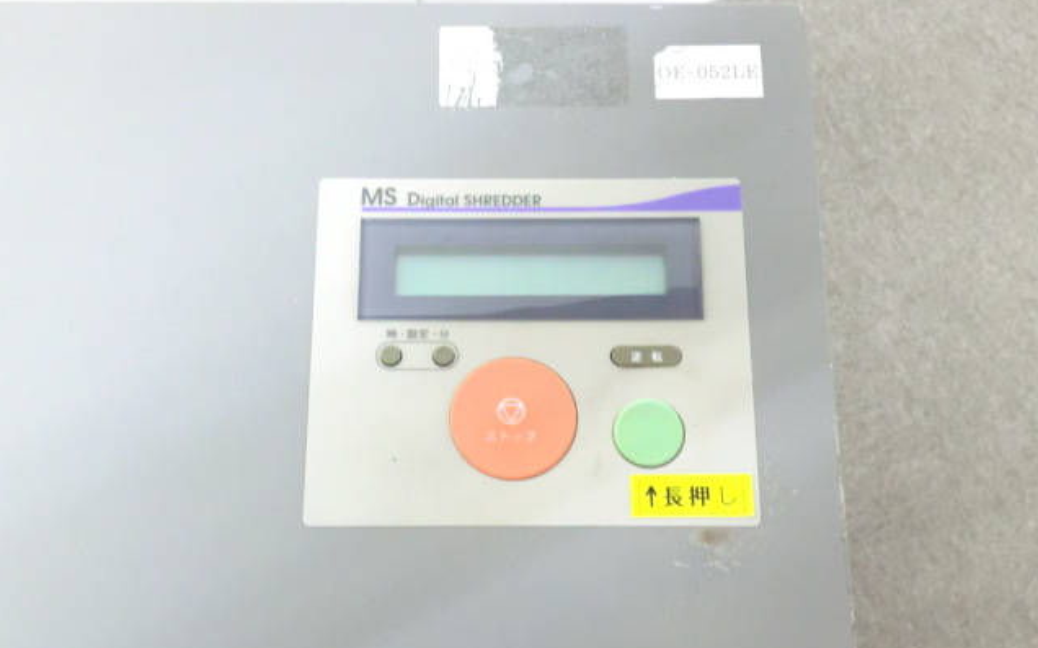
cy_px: 359
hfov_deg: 41.8
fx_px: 1357
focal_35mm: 48
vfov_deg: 26.8
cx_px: 519
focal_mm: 8.2
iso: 800
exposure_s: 1/10
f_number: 4.3
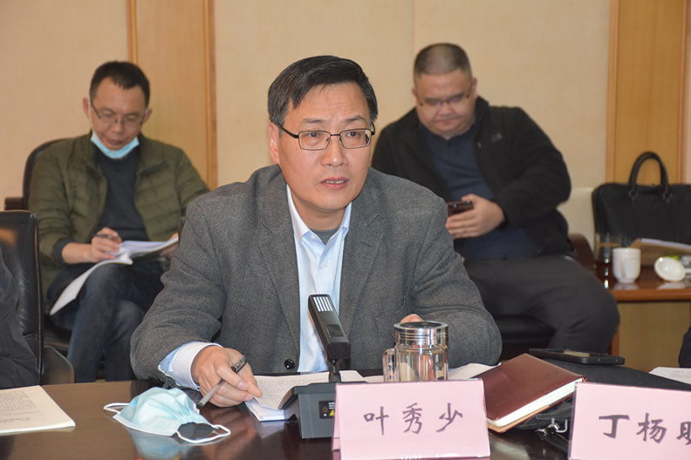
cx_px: 347
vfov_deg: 13.7
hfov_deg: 20.4
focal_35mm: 100
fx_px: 1919
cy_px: 229
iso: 1400
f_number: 5
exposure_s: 1/60
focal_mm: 66
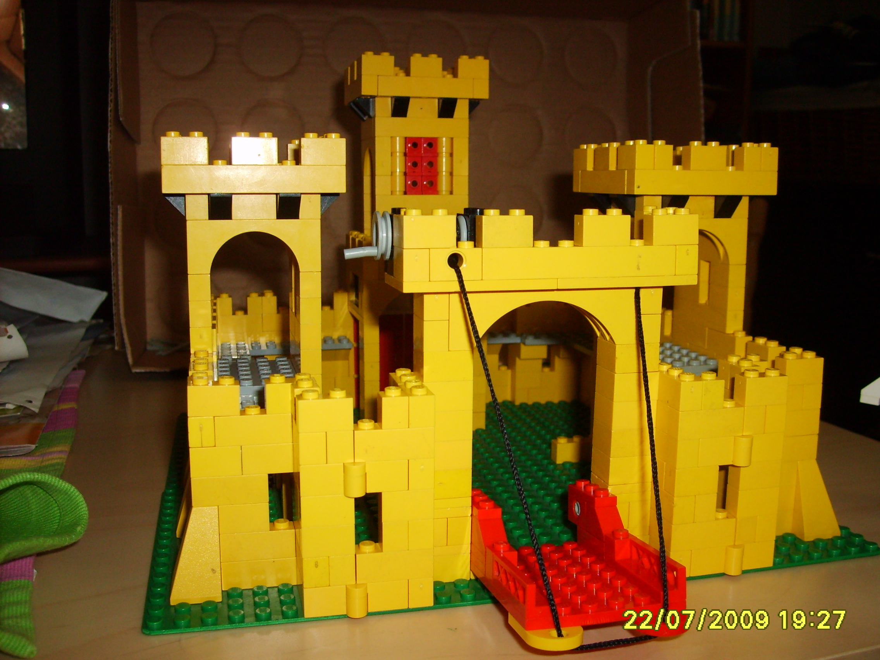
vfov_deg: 40.7
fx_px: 890
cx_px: 440
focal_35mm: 35
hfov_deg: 52.6
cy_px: 330
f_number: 2.8
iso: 100
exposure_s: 1/45
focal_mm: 5.8
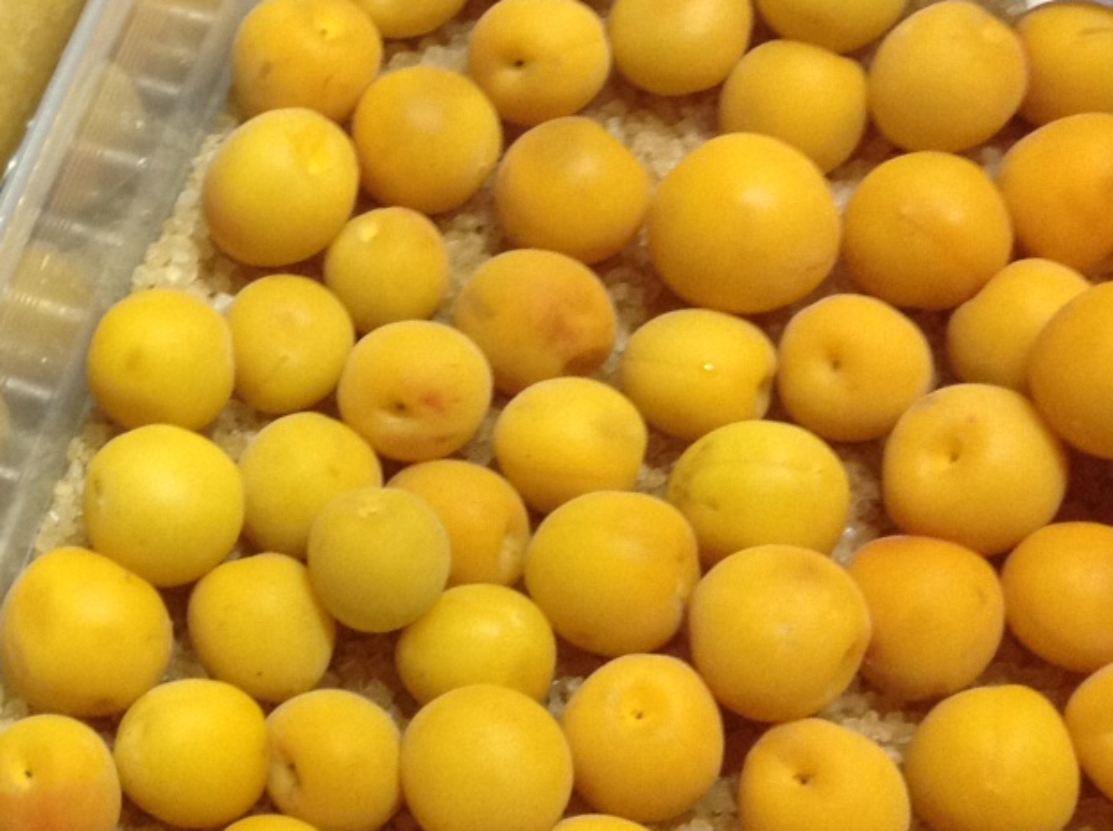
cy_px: 383
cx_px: -41
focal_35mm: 73
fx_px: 2344
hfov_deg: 25.2
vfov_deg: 20.1
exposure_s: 1/15
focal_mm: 4.28
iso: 200
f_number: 2.4
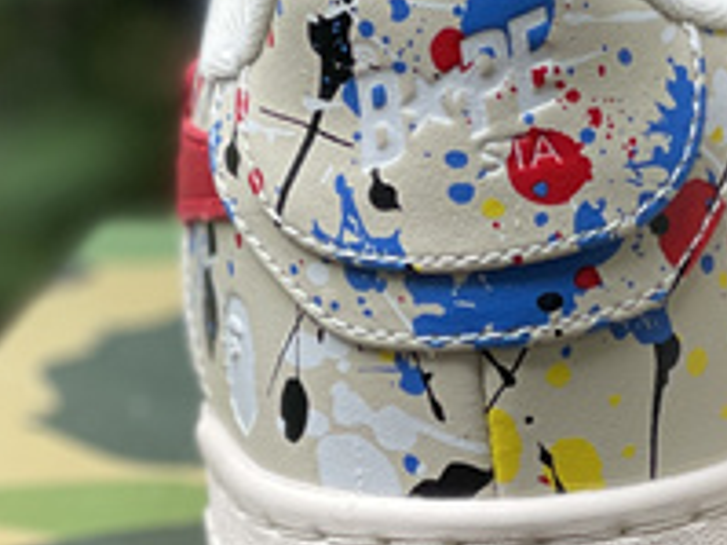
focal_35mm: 238
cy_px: 459
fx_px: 4995
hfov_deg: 8.2
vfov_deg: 6.2
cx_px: 979
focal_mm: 7.5
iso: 100
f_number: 2.2
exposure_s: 1/121
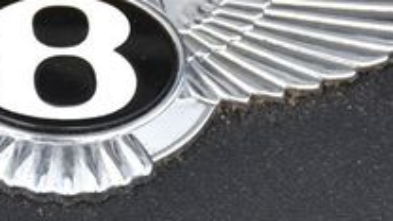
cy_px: 6
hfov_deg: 3.2
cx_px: 64
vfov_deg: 1.8
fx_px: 7065
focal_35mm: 678
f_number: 6.3
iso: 800
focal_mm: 140
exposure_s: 1/640
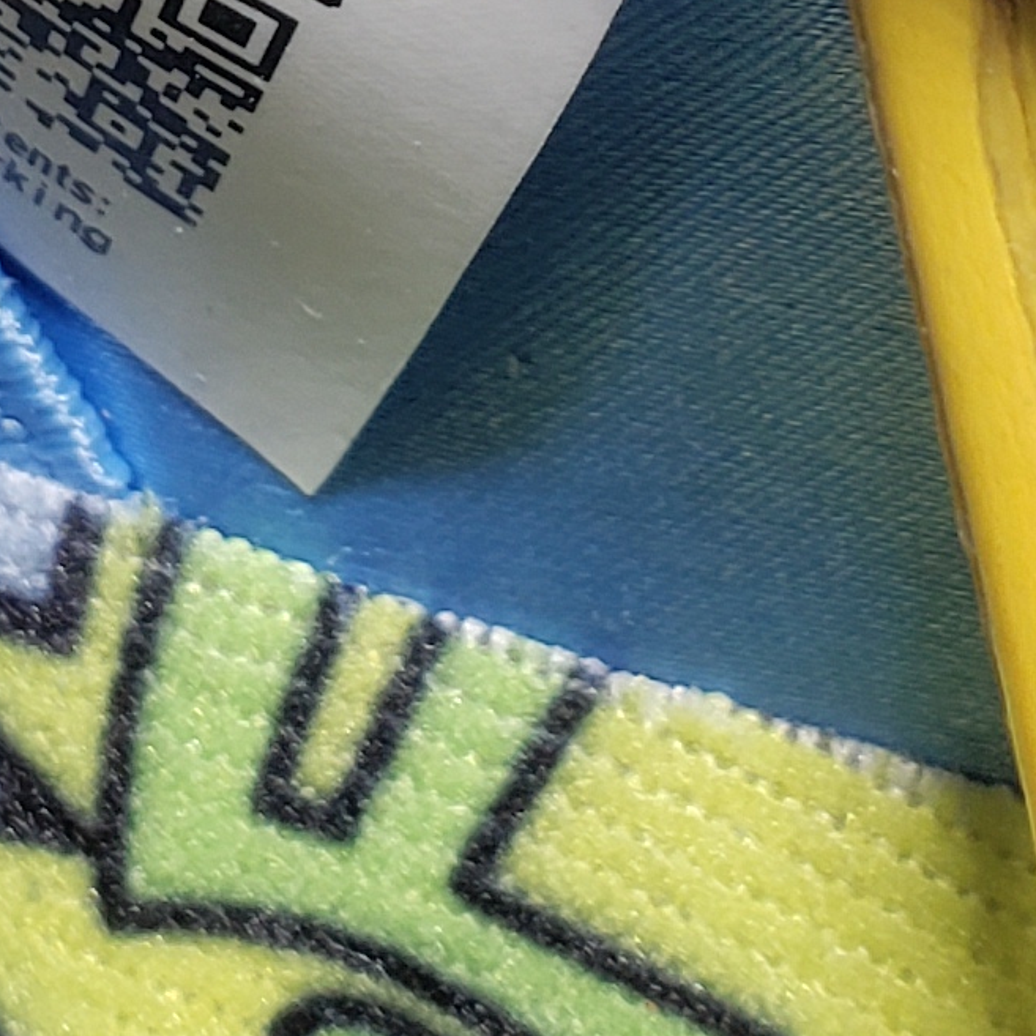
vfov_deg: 12.1
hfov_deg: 12.4
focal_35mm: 141
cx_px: 336
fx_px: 4774
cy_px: -262
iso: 80
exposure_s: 1/100
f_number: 2.4
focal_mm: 4.3
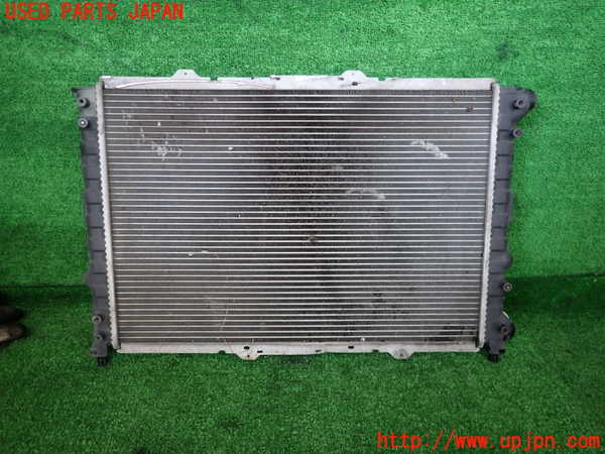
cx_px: 302
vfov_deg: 54.9
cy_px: 227
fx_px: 437
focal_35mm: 25
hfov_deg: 69.4
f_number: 2
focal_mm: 4.5
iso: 200
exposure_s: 1/50
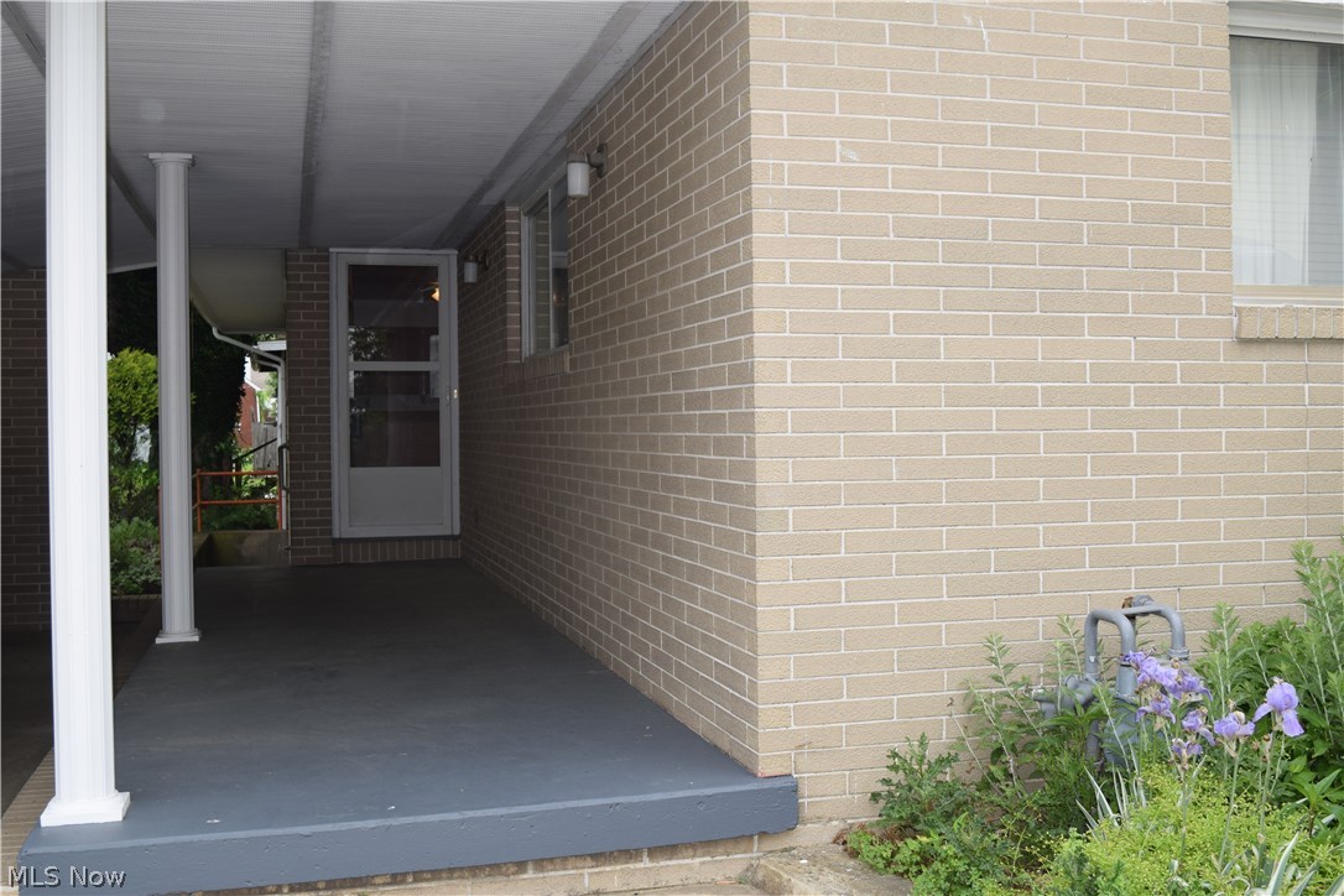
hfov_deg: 51.3
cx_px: 672
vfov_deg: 35.5
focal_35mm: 38
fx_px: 1400
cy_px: 448
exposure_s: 1/125
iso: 220
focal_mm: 25
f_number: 5.6
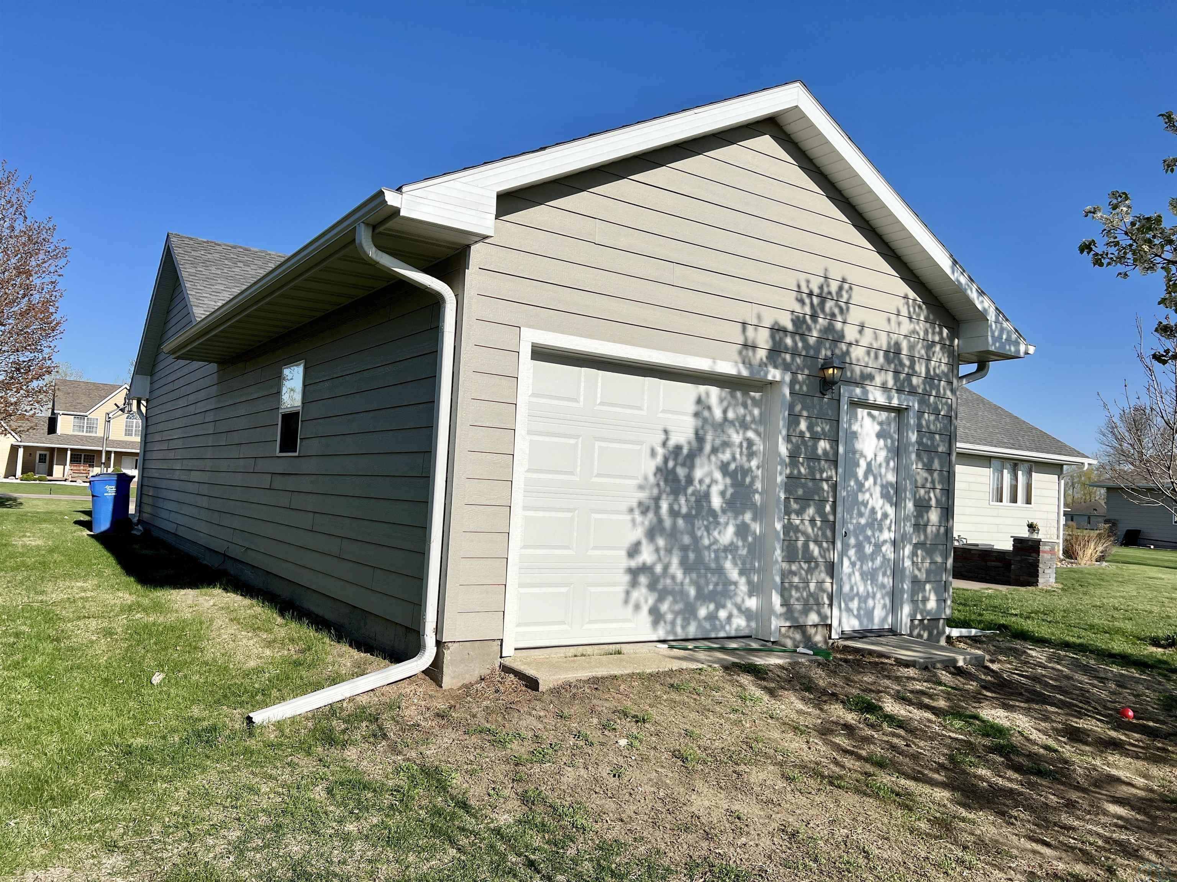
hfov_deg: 67.3
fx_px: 884
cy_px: 441
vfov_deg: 53.1
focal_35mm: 26
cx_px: 588
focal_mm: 5.7
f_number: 1.5
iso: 50
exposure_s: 1/8696
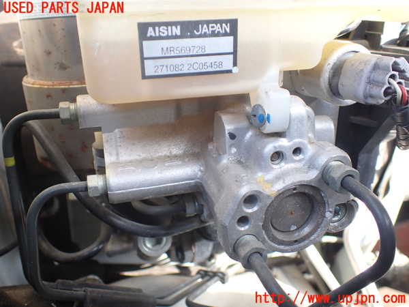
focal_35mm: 30
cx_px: 204
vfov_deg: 46.8
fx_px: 354
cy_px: 154
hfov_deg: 60.0
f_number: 2.3
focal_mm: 5.4
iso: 200
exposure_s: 1/125
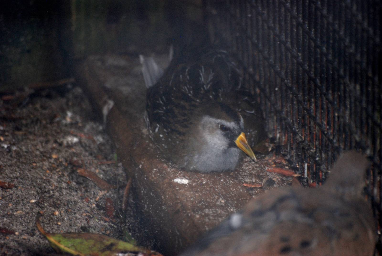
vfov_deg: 3.1
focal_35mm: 450
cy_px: 128
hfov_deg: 4.6
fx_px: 4781
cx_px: 191
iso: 400
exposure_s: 1/60
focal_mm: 300
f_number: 5.6
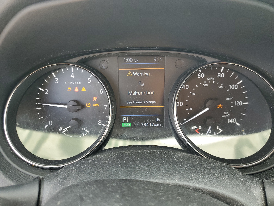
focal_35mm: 26
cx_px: 137
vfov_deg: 53.1
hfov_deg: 67.3
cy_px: 103
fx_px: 206
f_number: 1.5
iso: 88
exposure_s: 1/120
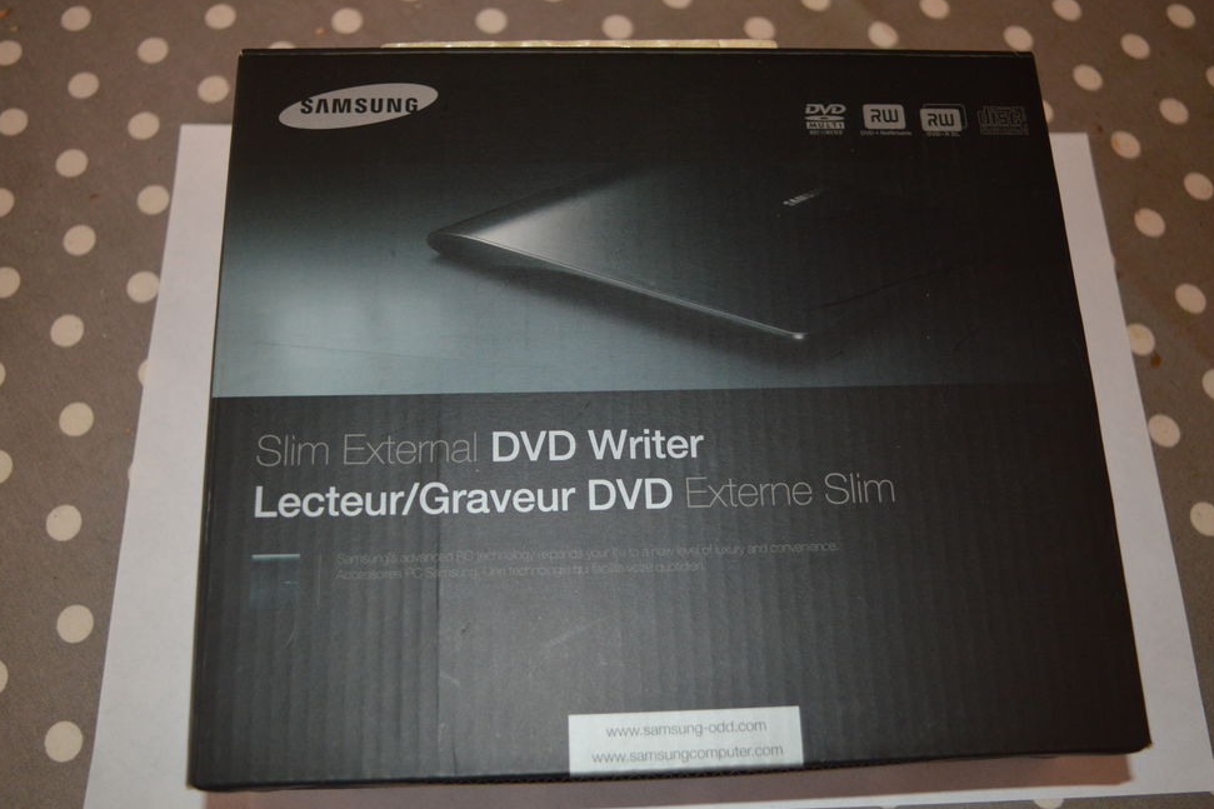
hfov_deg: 53.8
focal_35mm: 36
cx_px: 615
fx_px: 1197
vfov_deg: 37.3
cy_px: 404
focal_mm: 23
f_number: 3.8
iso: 1250
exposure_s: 1/25
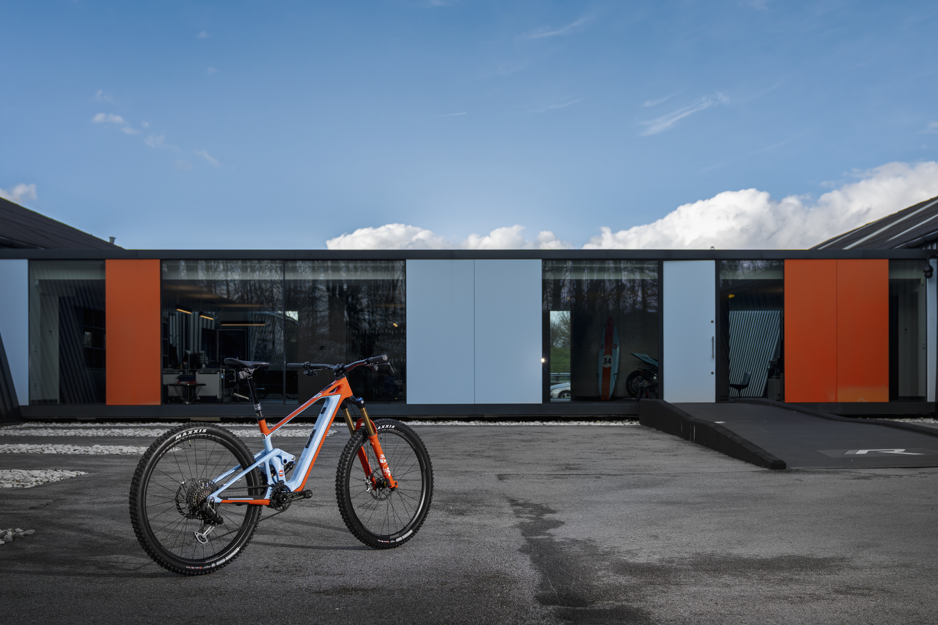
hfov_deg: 47.3
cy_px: 344
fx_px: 1068
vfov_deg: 32.6
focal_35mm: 41
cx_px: 530
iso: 200
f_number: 4
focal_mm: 32
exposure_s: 1/1250
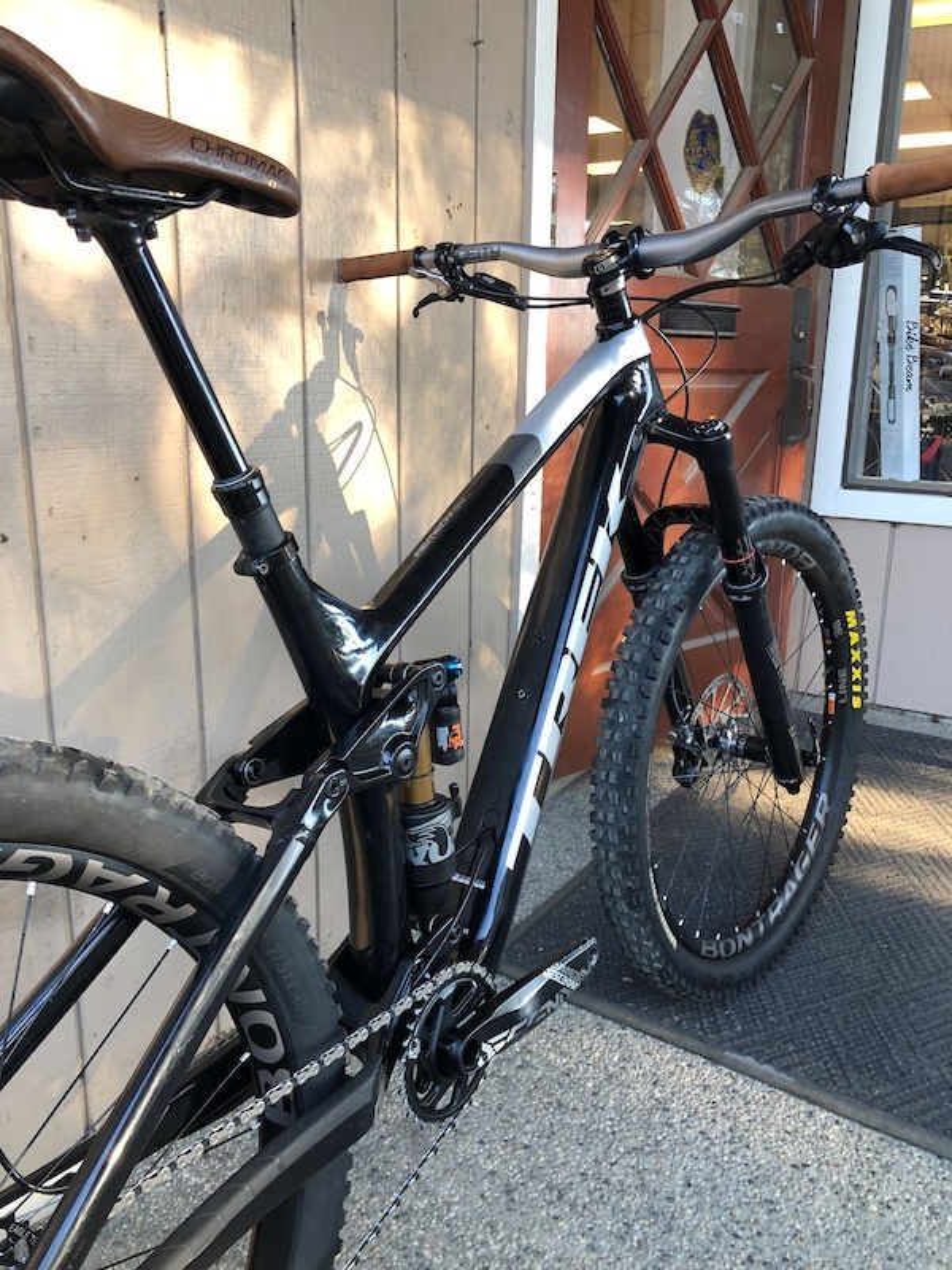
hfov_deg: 49.7
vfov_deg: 63.4
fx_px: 1027
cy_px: 635
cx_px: 476
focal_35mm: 28
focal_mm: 4
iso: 25
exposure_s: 1/30
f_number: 1.8
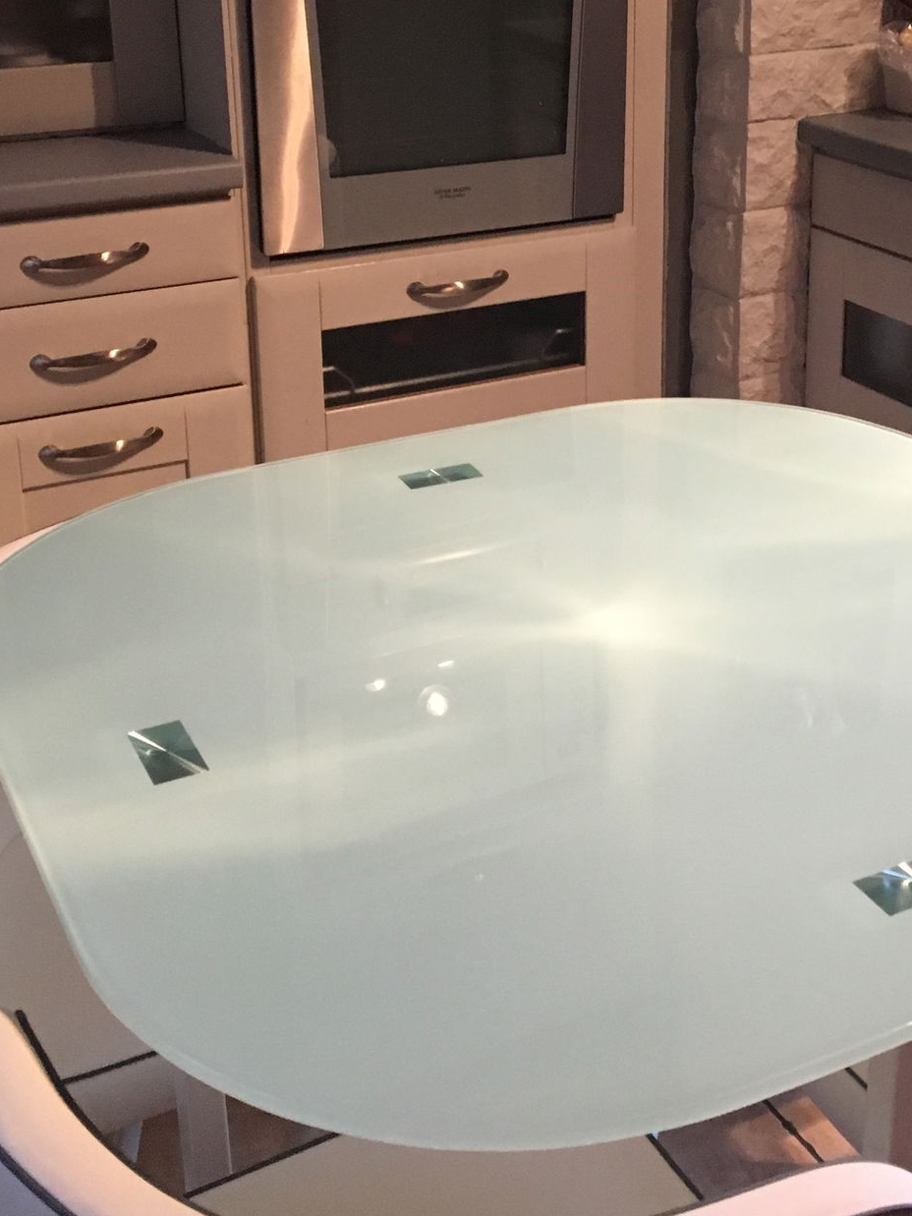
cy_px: 331
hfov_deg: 28.9
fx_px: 1756
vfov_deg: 37.4
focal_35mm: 50
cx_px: 608
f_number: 2.2
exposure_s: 1/25
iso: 200
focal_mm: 4.15
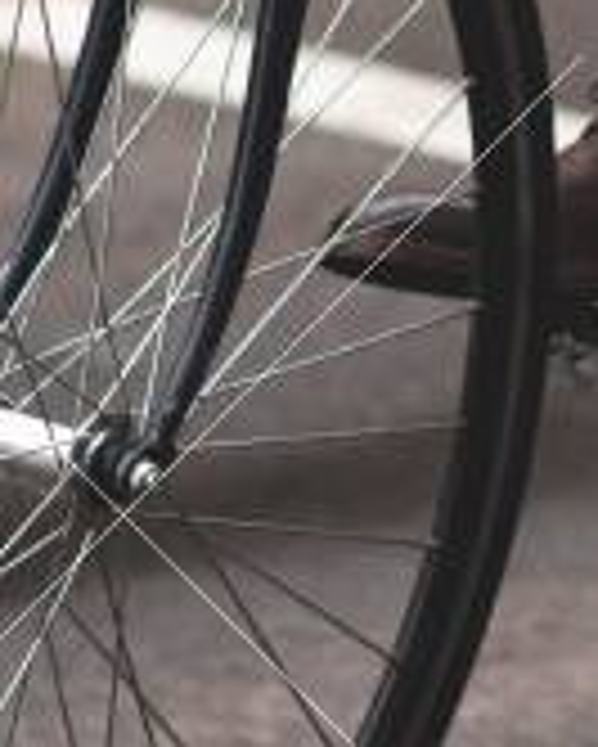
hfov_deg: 2.5
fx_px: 13770
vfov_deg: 3.1
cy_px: -1148
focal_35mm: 623
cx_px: 798
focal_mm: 85
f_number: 2.2
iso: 125
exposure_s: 1/1600
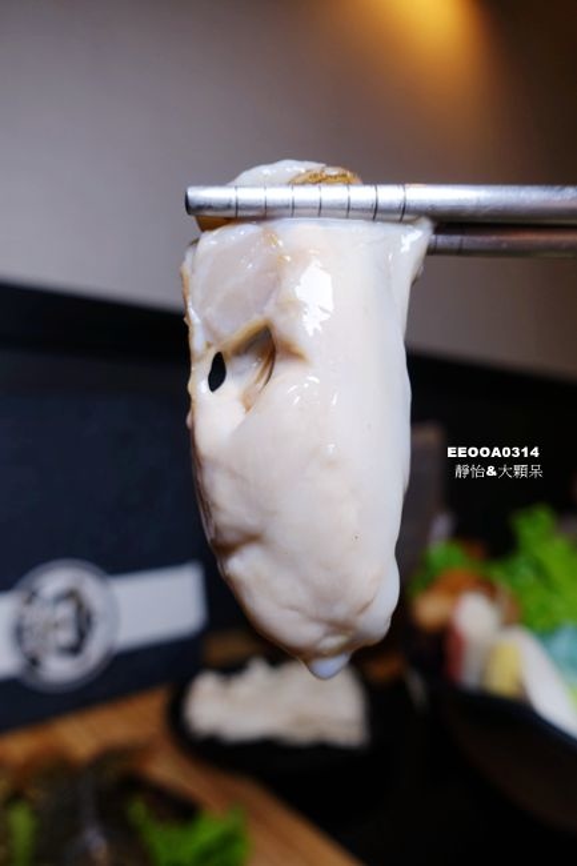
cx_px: 288
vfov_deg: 73.8
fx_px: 577
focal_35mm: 24
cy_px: 433
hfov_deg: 53.1
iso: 125
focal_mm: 8.8
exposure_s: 1/80
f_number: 3.2
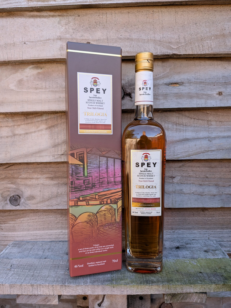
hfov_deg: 56.8
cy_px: 154
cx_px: 116
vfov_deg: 71.6
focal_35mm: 24
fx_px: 214
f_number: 1.7
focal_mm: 4.53
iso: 26
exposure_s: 1/115
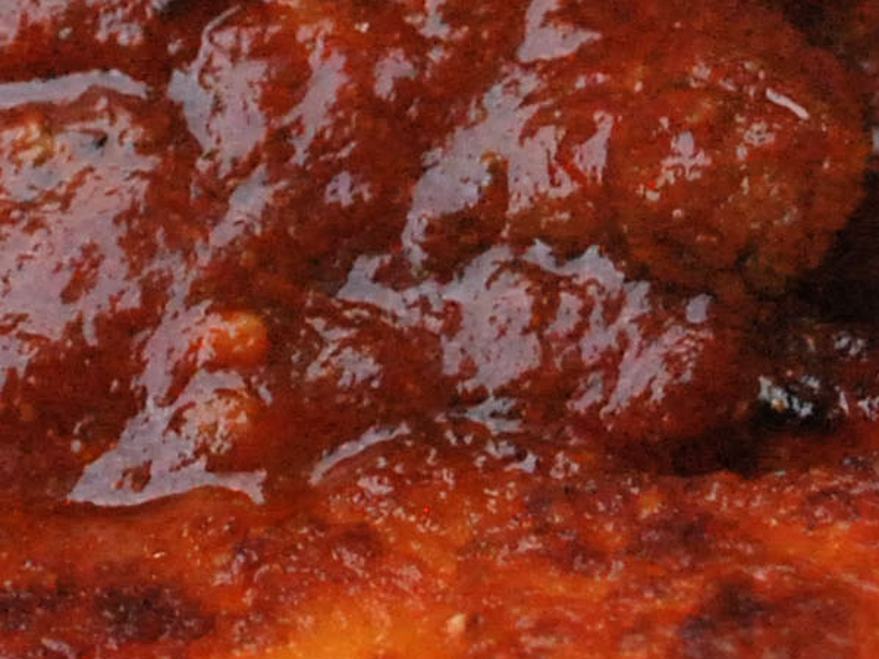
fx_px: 7109
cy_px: 151
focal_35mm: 280
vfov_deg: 5.3
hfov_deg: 7.0
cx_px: 0
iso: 800
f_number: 5.6
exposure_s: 1/100
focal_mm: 30
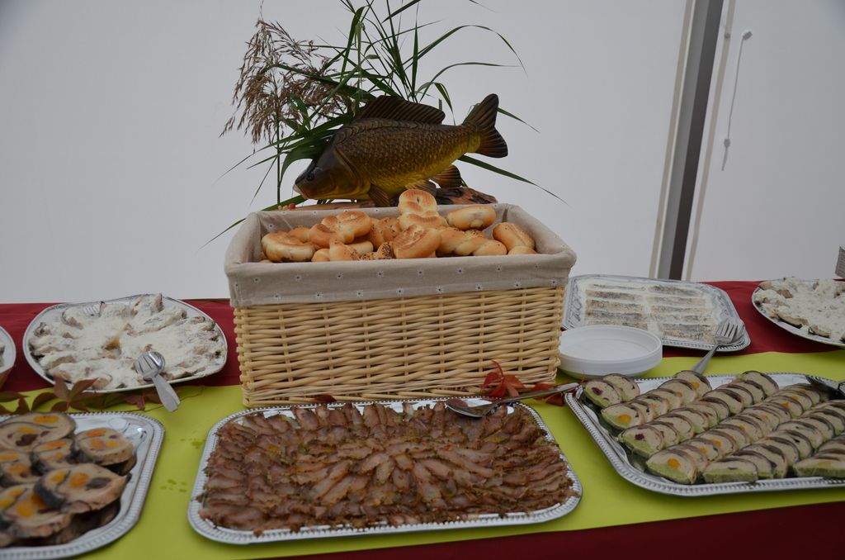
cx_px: 422
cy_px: 280
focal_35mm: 36
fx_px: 843
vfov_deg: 36.7
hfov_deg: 53.2
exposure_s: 1/80
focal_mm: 24
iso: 400
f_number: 4.5
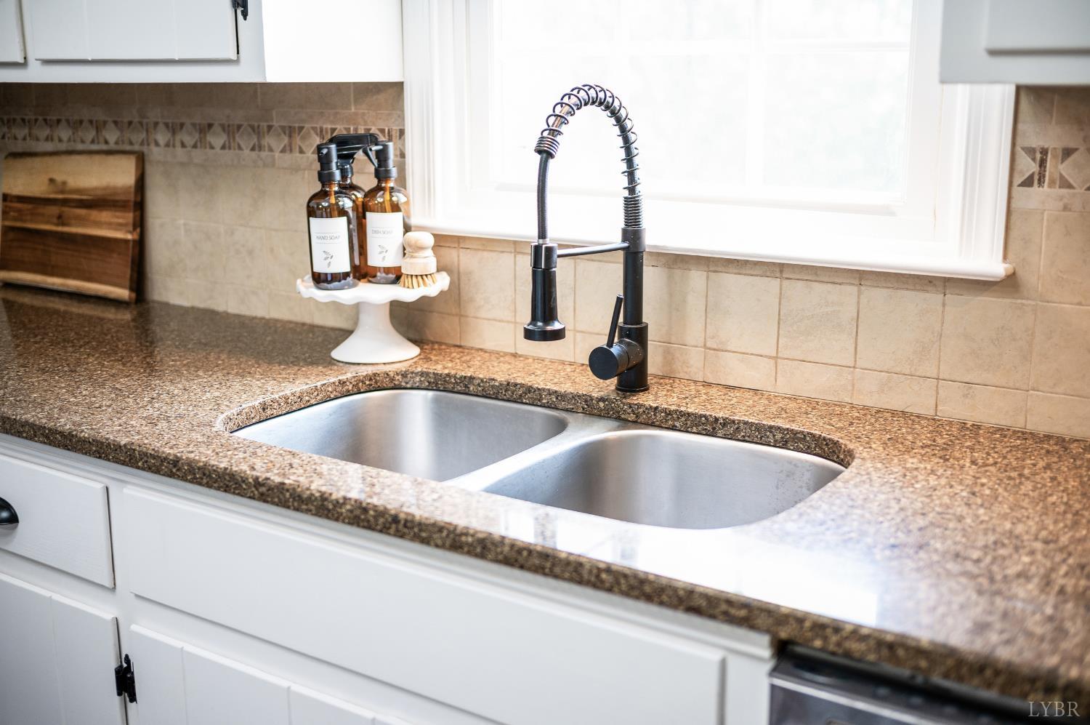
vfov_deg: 33.3
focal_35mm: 40
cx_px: 545
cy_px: 362
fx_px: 1210
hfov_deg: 48.5
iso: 320
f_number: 2.5
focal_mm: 40
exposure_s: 1/60
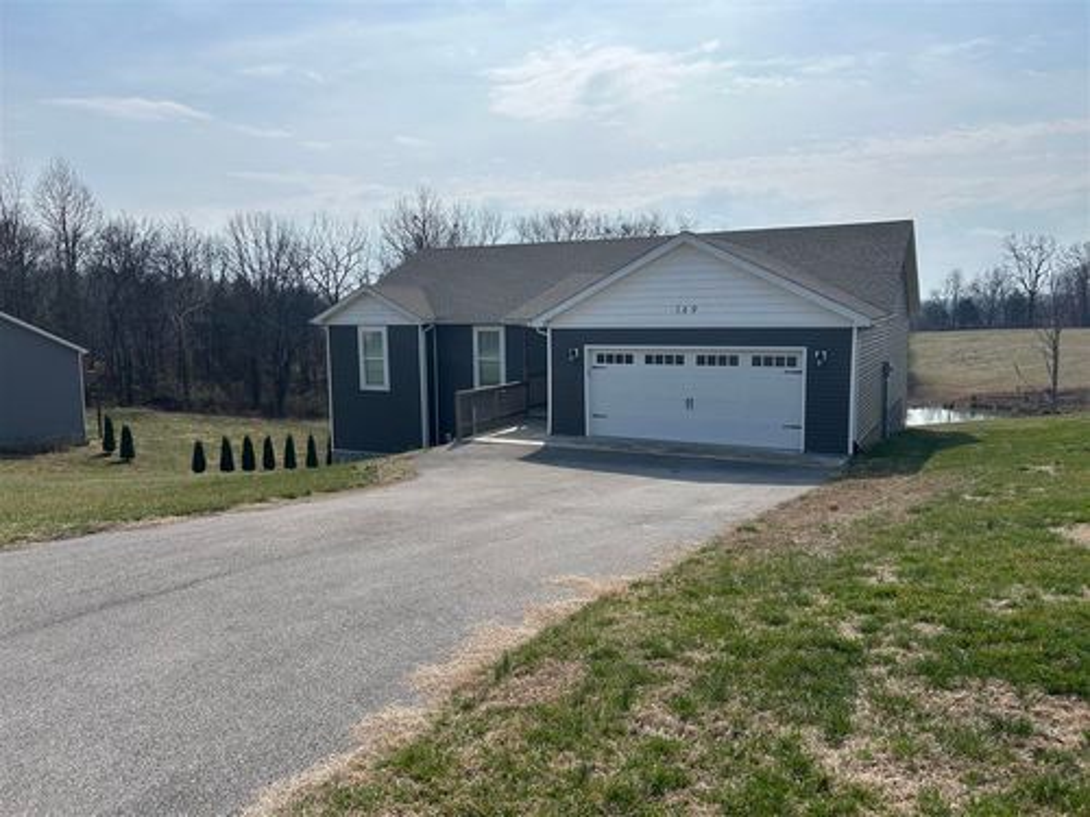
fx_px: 819
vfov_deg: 53.1
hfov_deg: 67.3
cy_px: 408
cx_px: 545
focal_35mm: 26
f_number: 1.5
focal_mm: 5.7
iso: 50
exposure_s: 1/9434
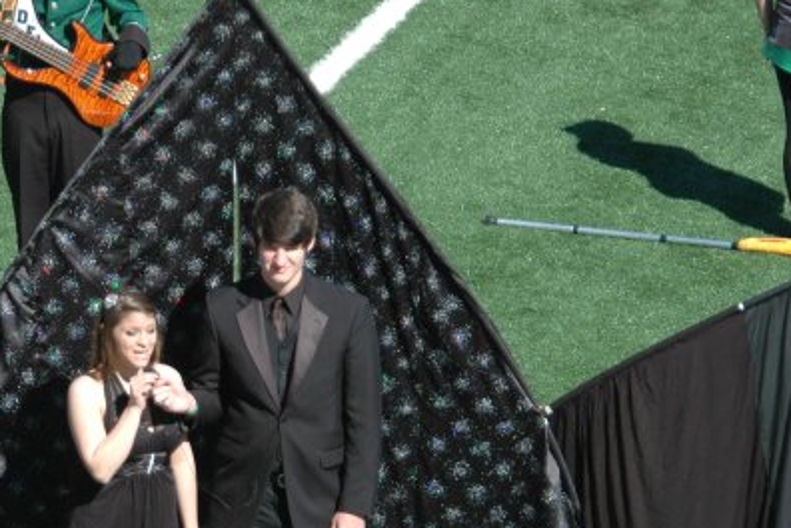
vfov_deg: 2.1
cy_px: 446
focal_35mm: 666
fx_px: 14632
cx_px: 170
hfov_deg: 3.1
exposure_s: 1/500
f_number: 5.6
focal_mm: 220
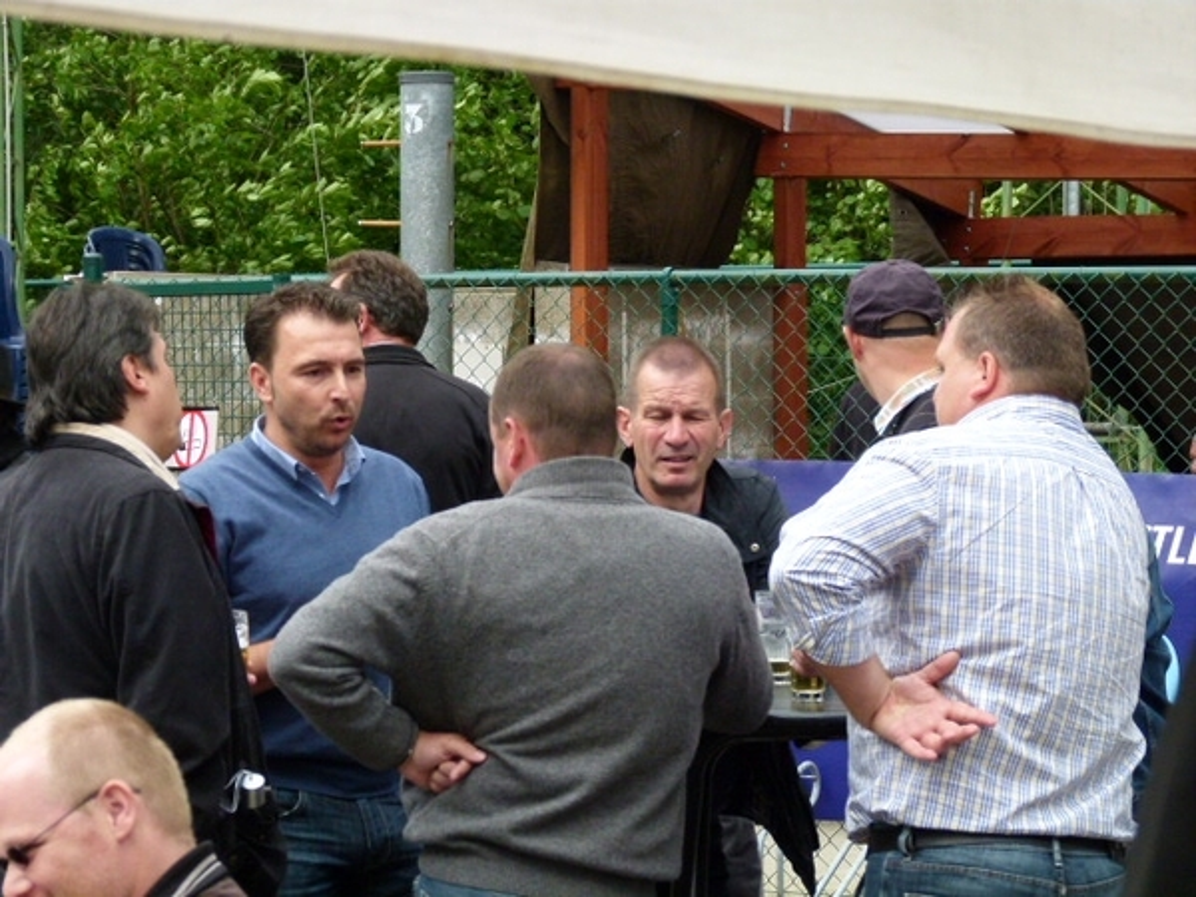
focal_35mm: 143
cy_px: 448
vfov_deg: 10.4
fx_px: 4941
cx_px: 598
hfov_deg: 13.8
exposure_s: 1/320
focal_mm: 25.8
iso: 250
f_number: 3.6
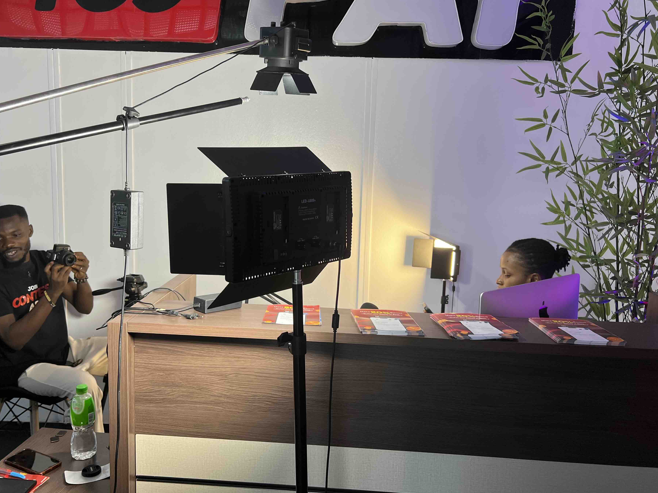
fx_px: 551
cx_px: 307
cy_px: 224
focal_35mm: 29
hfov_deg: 61.6
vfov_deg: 48.2
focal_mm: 5.7
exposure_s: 1/100
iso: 100
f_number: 1.5
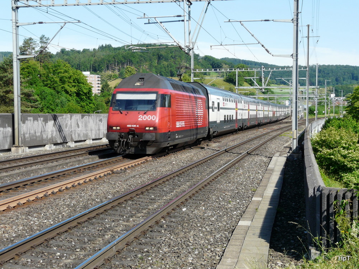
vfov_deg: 25.2
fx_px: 602
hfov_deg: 33.2
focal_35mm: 58
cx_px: 180
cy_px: 134
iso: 100
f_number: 5.6
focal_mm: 9.5
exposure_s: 1/320
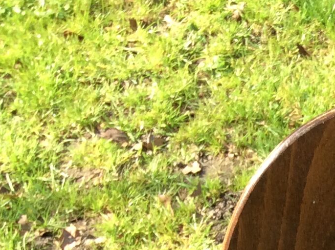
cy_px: 438
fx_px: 1170
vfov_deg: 11.4
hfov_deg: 14.9
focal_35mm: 121
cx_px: 534
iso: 32
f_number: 2.4
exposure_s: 1/207
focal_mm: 3.3
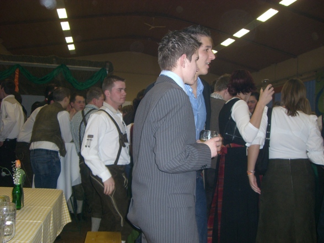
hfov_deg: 49.0
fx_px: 356
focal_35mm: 38
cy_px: 122
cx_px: 162
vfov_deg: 37.7
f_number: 2.7
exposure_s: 1/60
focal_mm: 6.2
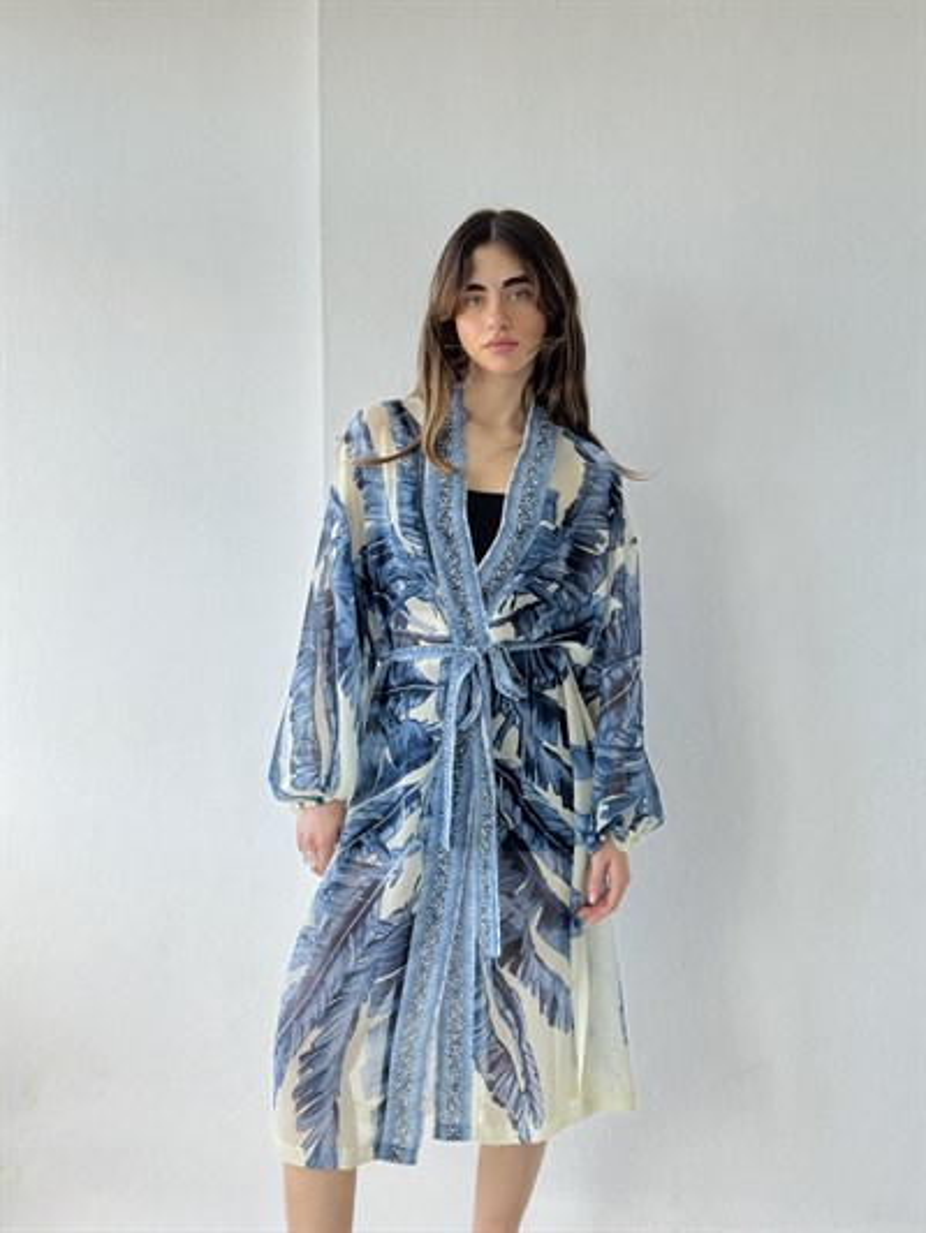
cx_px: 463
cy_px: 616
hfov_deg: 30.3
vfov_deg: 39.6
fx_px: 1711
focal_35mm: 48
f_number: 1.78
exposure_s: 1/329
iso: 64
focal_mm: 6.76
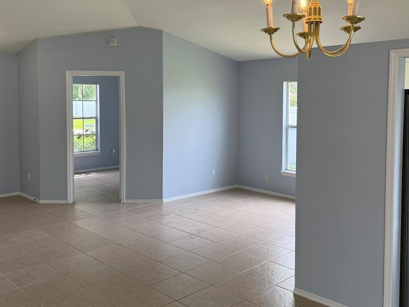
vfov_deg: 39.4
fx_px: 425
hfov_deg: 51.1
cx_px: 240
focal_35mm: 36
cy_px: 119
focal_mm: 6.76
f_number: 1.78
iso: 125
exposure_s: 1/234
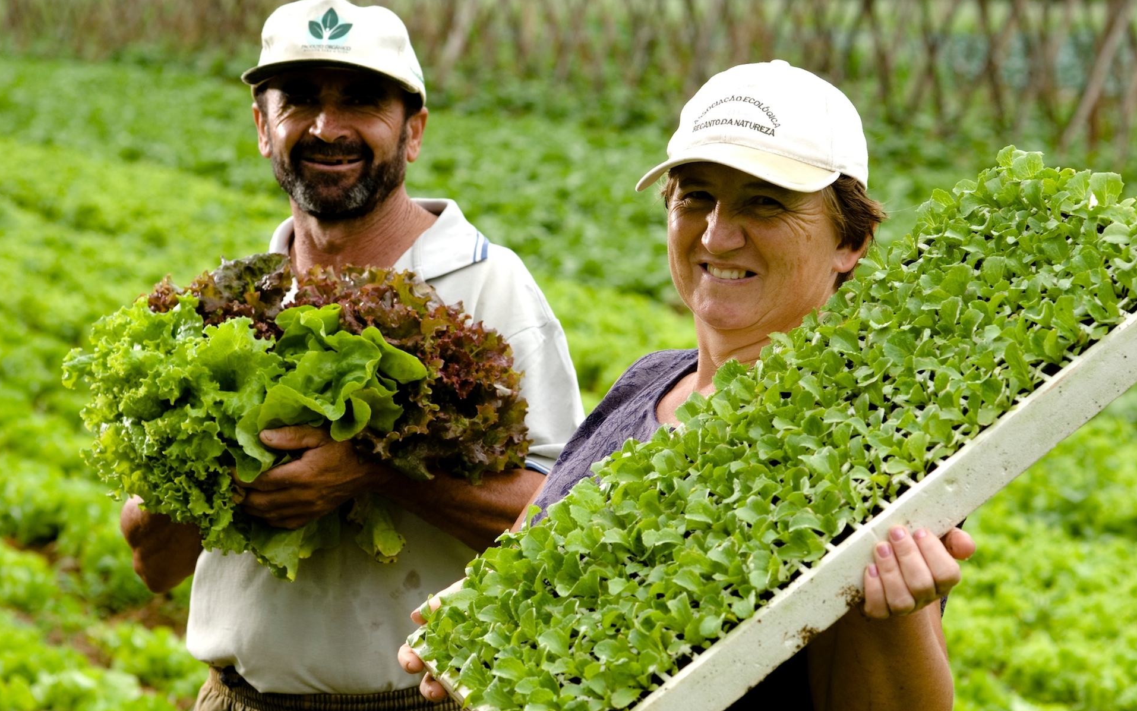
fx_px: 4044
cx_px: 568
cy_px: 333
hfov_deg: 16.0
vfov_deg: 10.0
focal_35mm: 131
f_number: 6.7
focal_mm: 85
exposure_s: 1/180
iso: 200
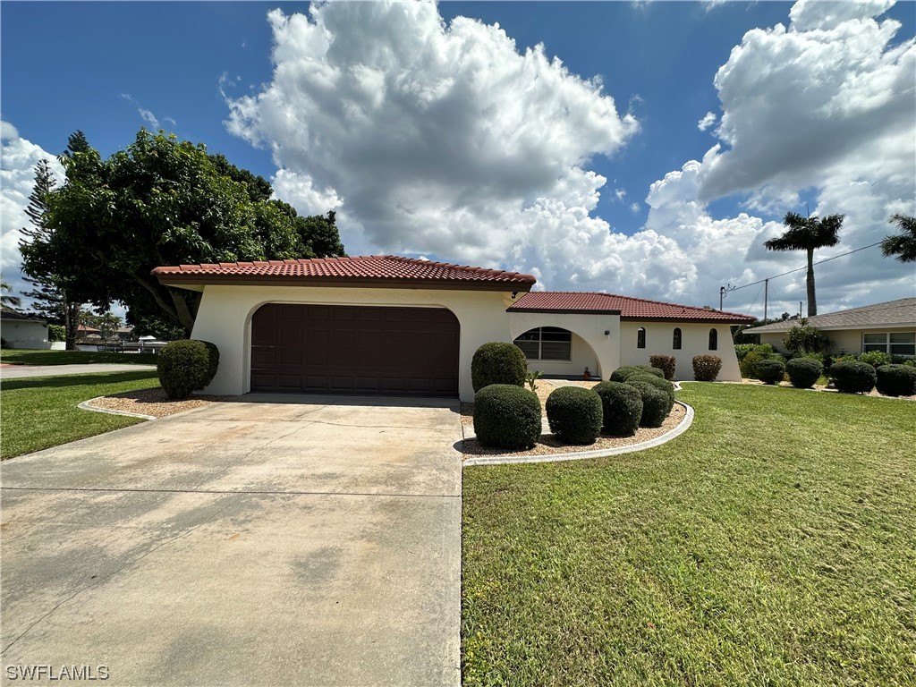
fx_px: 370
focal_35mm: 14
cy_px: 344
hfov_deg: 102.1
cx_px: 458
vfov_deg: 85.7
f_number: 2.2
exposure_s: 1/3861
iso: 50
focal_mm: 2.22
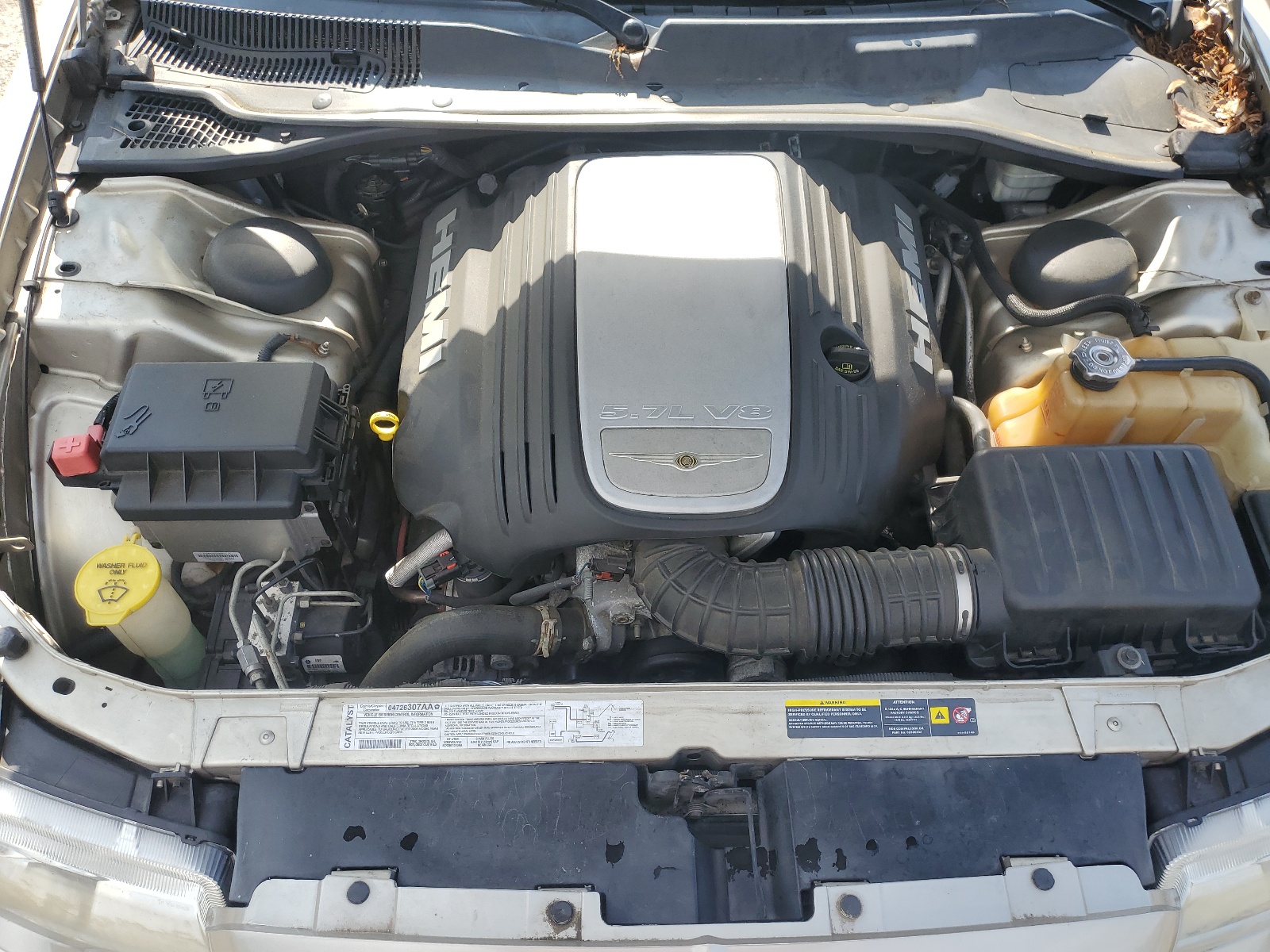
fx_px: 954
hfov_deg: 67.3
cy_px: 476
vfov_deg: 53.1
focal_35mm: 26
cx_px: 635
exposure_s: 1/833
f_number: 1.5
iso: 50
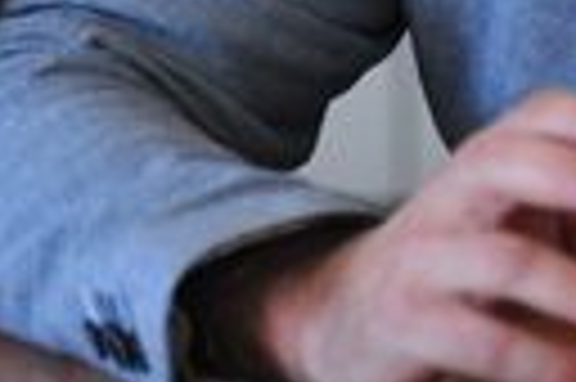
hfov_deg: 2.8
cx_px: 927
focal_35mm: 724
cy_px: -427
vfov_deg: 1.9
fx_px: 11569
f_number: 2.8
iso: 2000
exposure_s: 1/320
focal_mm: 145
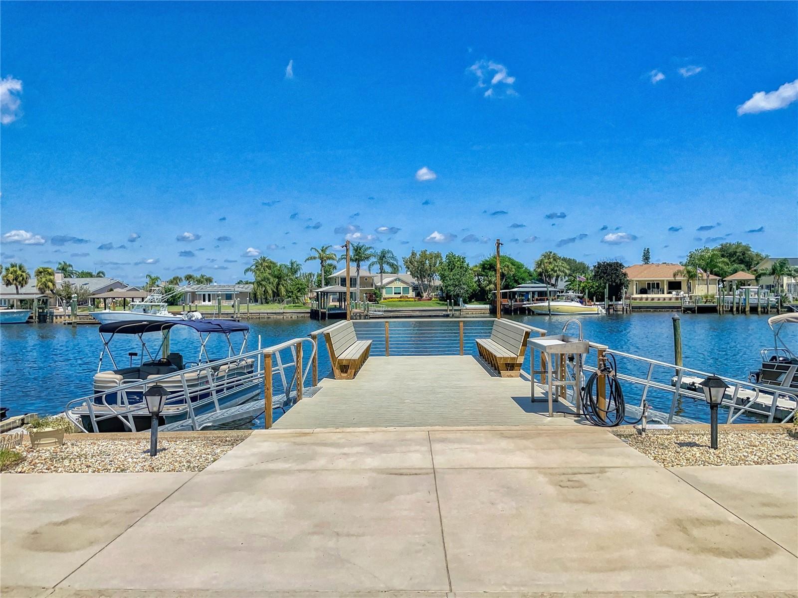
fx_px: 599
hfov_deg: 67.3
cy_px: 299
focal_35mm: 26
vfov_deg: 53.1
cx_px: 399
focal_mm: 4.2
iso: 50
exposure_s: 1/1195
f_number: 1.6
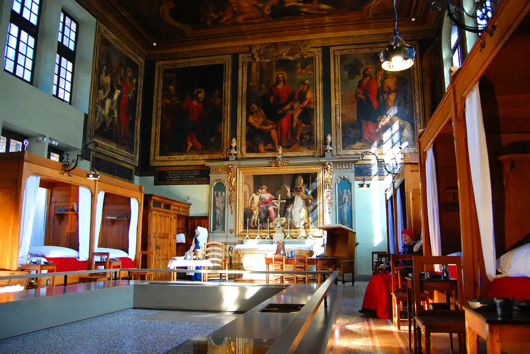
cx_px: 265
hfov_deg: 67.4
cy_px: 177
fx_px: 398
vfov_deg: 47.9
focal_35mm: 27
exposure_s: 1/30
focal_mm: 18
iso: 800
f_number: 3.5
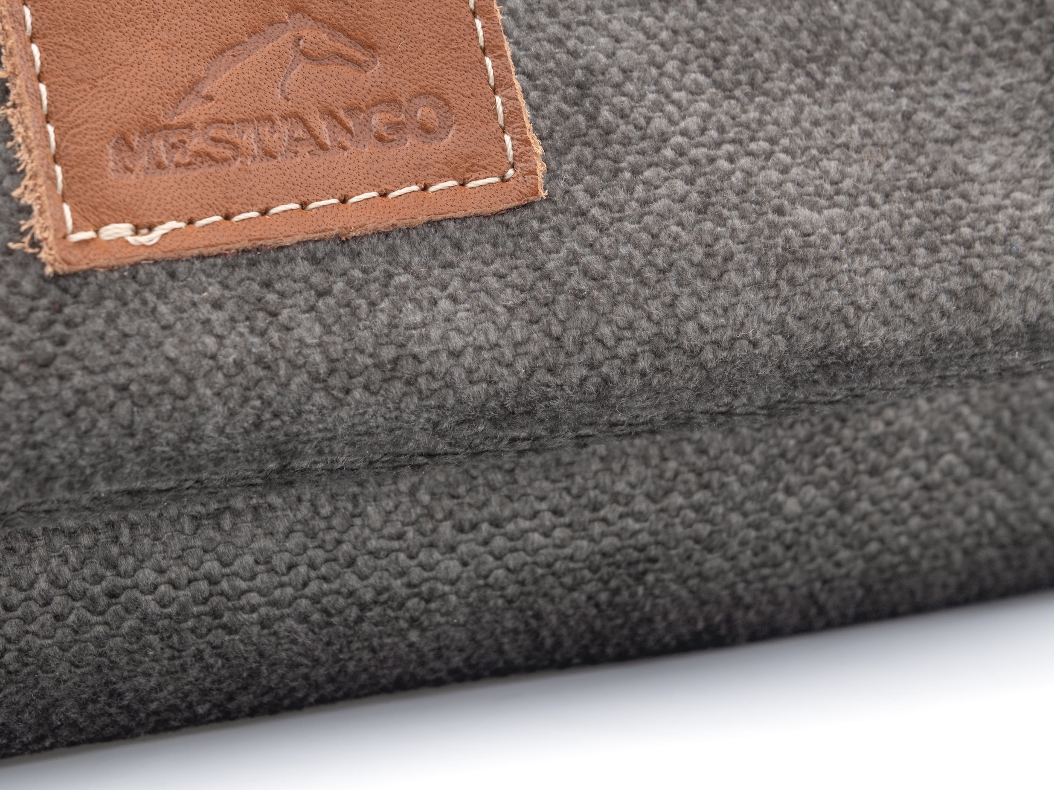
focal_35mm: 124
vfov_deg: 11.9
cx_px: 408
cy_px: 240
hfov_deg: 15.9
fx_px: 3775
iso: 125
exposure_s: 1/4
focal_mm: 50
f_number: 7.1
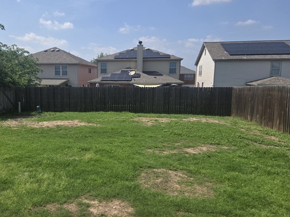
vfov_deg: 46.8
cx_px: 105
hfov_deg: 59.0
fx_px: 251
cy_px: 114
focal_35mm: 30
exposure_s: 1/2314
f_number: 1.8
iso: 25
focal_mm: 5.4
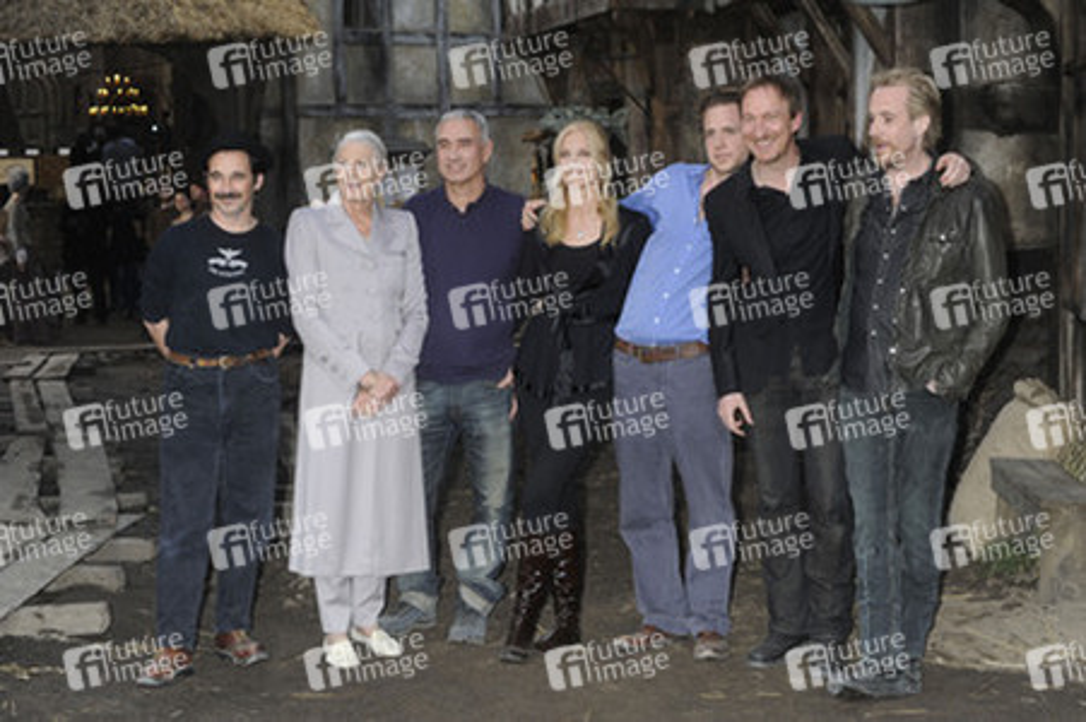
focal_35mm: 70
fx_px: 2110
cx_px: 543
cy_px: 361
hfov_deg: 28.9
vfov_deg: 19.4
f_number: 5.6
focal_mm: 70
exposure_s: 1/160
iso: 800
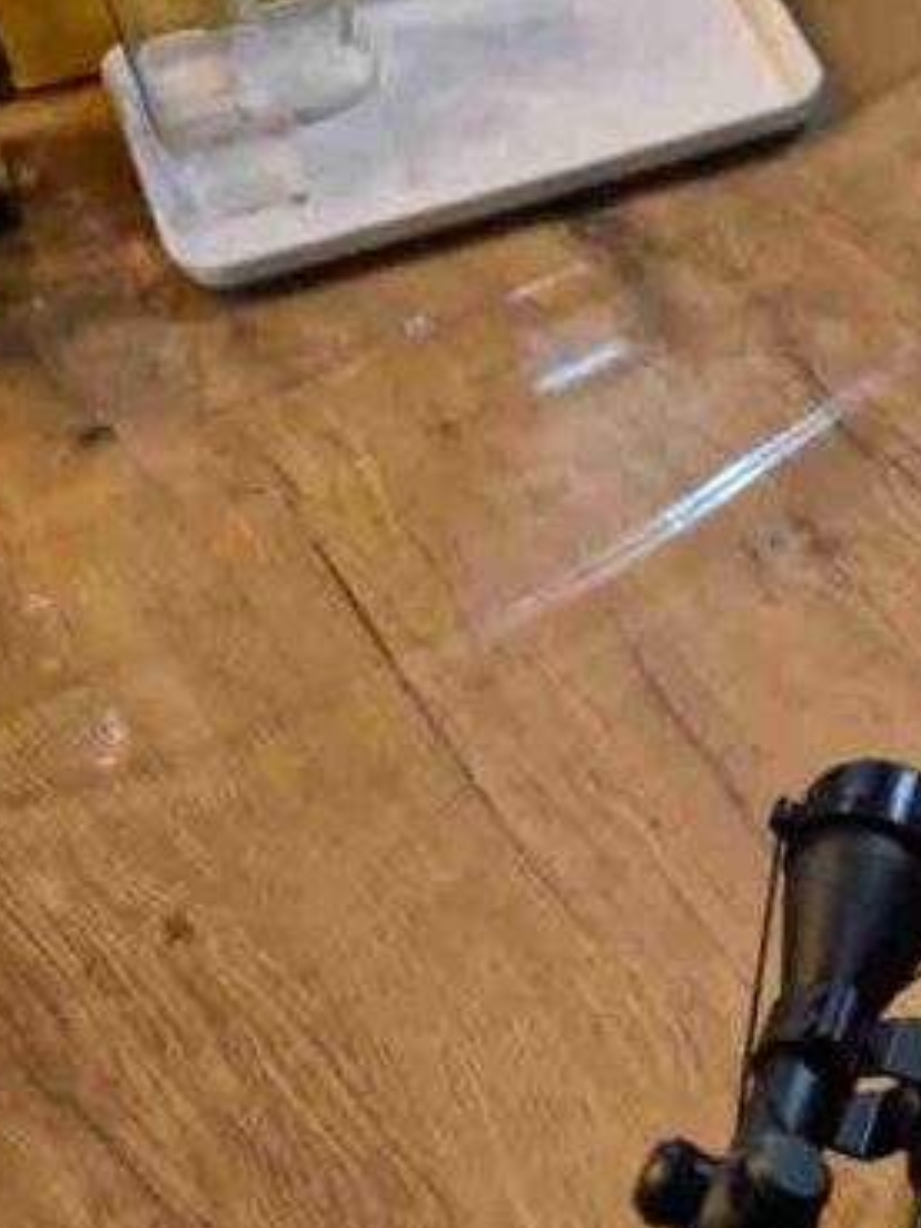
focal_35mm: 64
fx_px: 2270
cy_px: 1678
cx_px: 1071
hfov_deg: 21.5
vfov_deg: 25.3
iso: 800
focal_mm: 5.4
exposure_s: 1/100
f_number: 1.8
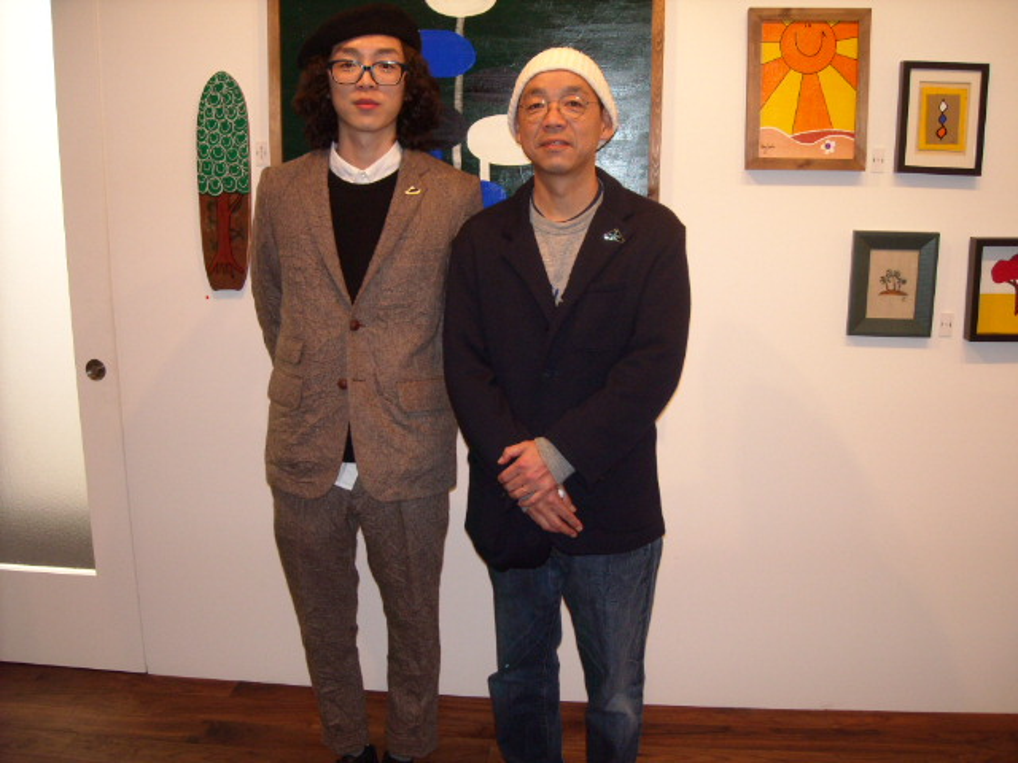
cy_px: 382
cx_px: 509
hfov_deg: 52.6
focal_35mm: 35
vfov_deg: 40.7
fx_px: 1029
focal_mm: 5.7
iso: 200
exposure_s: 1/30
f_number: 2.8
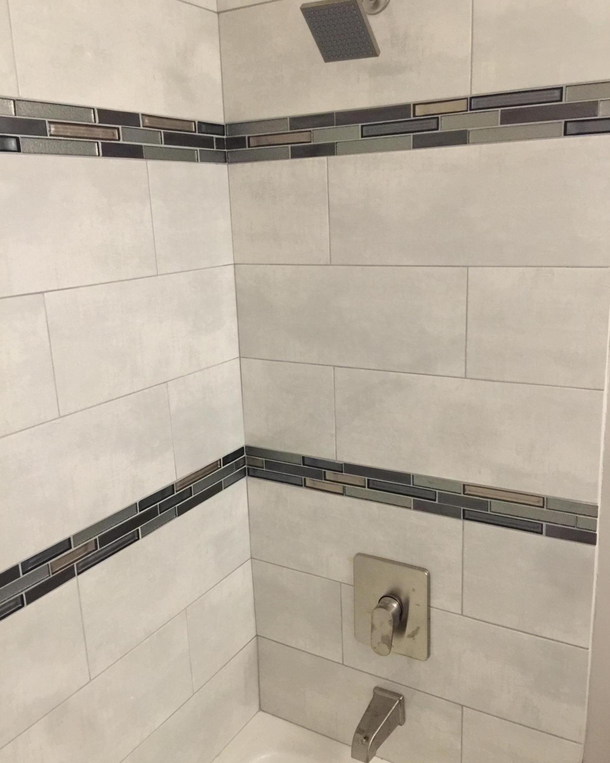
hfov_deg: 47.1
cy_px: 376
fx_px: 700
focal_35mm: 31
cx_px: 306
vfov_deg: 57.2
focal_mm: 4.15
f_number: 2.2
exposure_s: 1/15
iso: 125
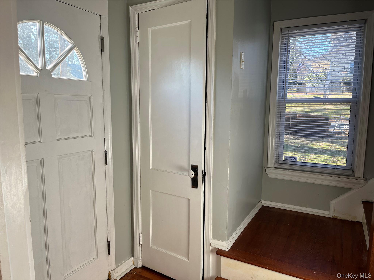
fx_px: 281
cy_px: 140
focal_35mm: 26
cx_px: 187
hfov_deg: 67.3
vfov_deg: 53.1
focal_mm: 5.1
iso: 40
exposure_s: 1/203
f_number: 1.6
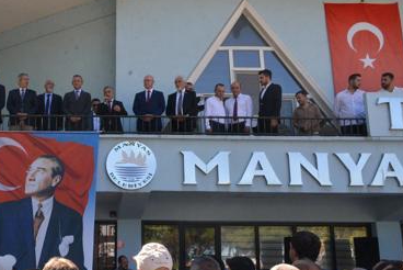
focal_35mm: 40
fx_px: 448
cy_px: 178
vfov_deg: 33.2
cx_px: 94
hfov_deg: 46.4
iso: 3200
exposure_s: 1/800
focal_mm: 24
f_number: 14
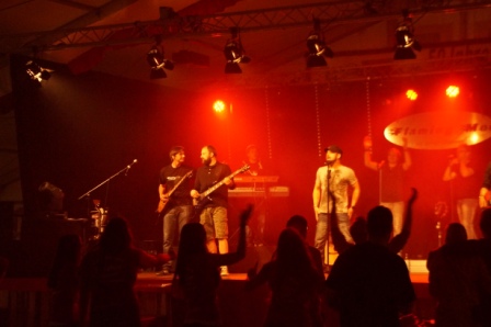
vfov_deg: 16.5
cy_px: 164
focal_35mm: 82
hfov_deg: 24.6
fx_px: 1124
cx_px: 246
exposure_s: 1/30
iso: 3200
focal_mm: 55
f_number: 4.5
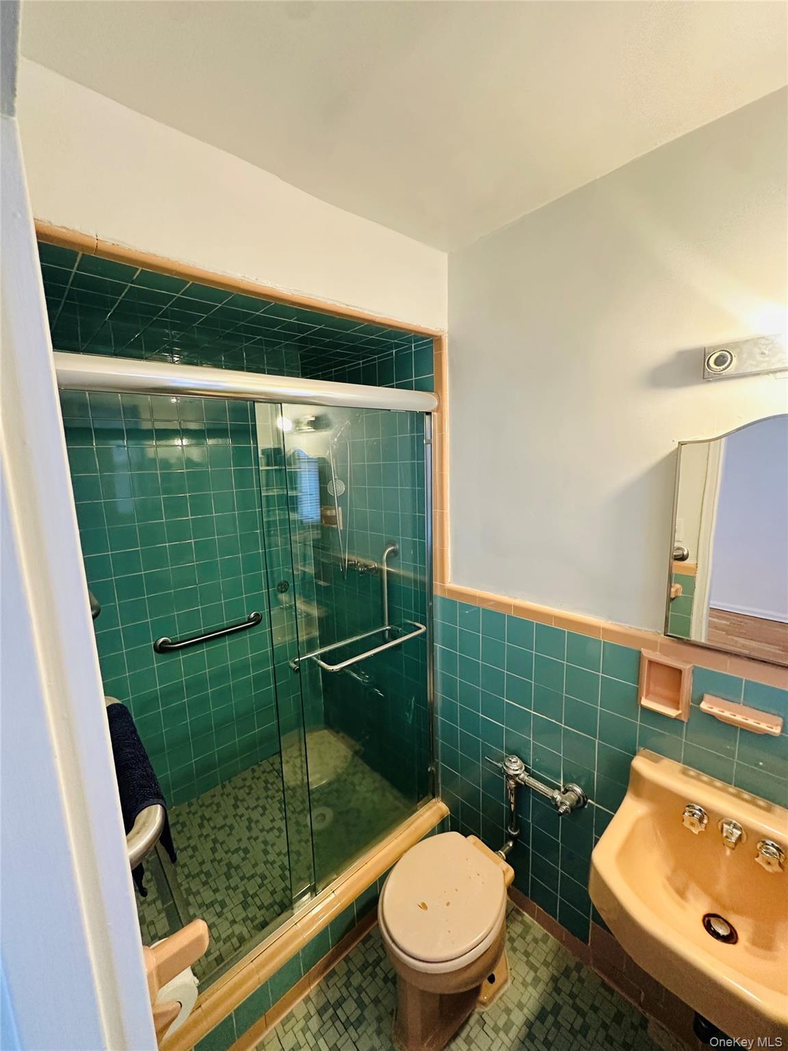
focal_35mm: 14
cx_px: 394
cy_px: 526
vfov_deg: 102.1
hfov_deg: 85.7
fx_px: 425
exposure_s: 1/60
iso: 250
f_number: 2.2
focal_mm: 2.22
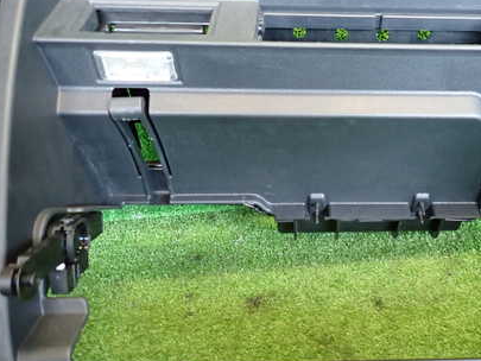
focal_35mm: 37
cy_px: 184
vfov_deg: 38.7
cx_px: 346
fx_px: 514
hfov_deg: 48.7
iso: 400
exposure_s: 1/30
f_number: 2
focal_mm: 4.5
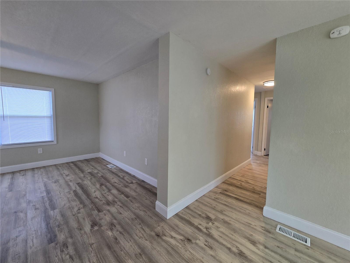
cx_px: 175
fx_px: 131
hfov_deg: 106.2
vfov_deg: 89.9
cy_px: 132
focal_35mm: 13
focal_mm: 2.2
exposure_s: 1/60
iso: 64
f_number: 2.2
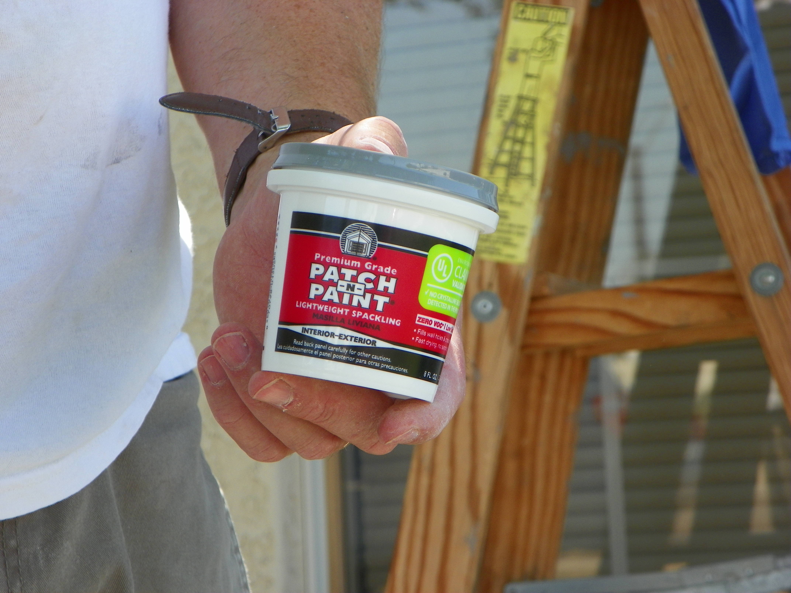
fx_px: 2948
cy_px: 296
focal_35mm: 129
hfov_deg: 15.3
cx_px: 396
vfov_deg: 11.5
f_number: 4.5
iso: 64
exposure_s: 1/100
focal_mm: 23
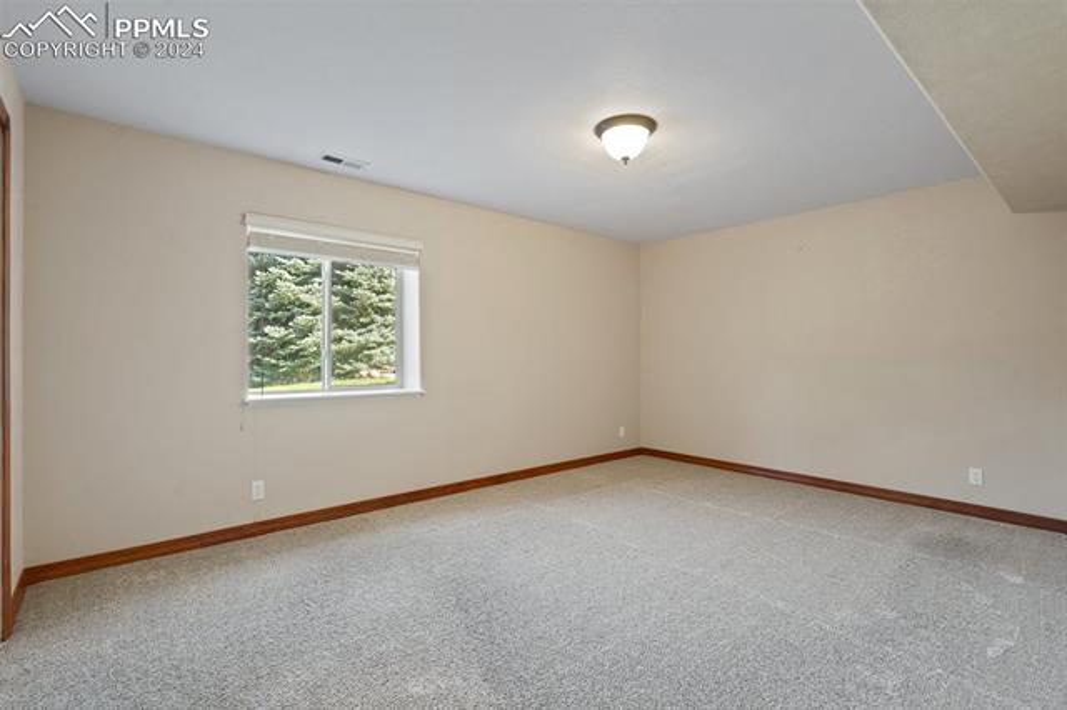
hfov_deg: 96.8
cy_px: 355
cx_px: 534
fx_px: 474
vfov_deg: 73.7
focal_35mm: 16
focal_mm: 16
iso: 200
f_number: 8
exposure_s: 1.5
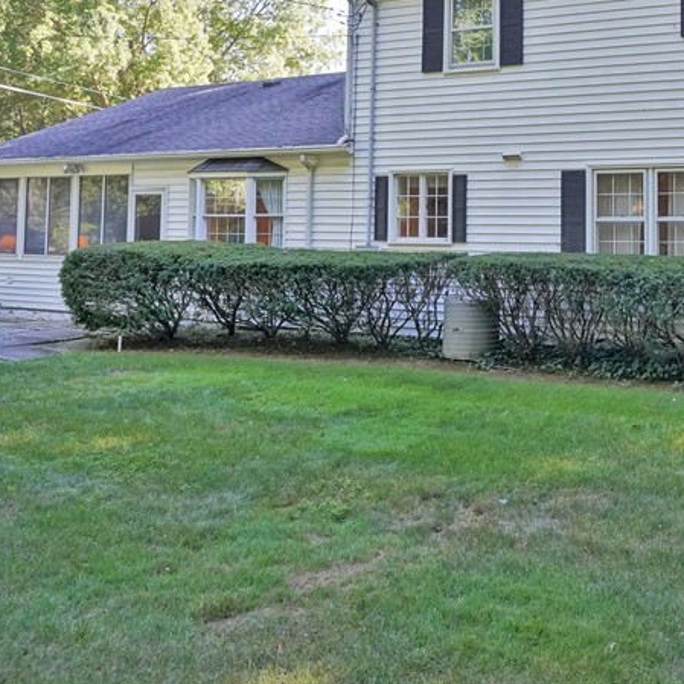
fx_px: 827
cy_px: 160
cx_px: 623
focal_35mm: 37
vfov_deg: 43.3
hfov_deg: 41.2
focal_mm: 18
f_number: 8
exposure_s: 1/250
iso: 5000
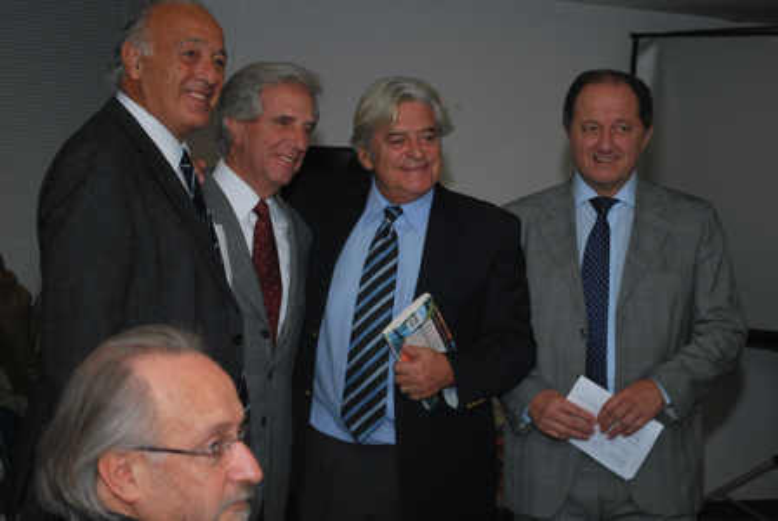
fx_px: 1785
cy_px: 260
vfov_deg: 16.6
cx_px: 389
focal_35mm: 82
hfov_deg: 24.6
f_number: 5.6
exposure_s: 1/60
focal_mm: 55
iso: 200
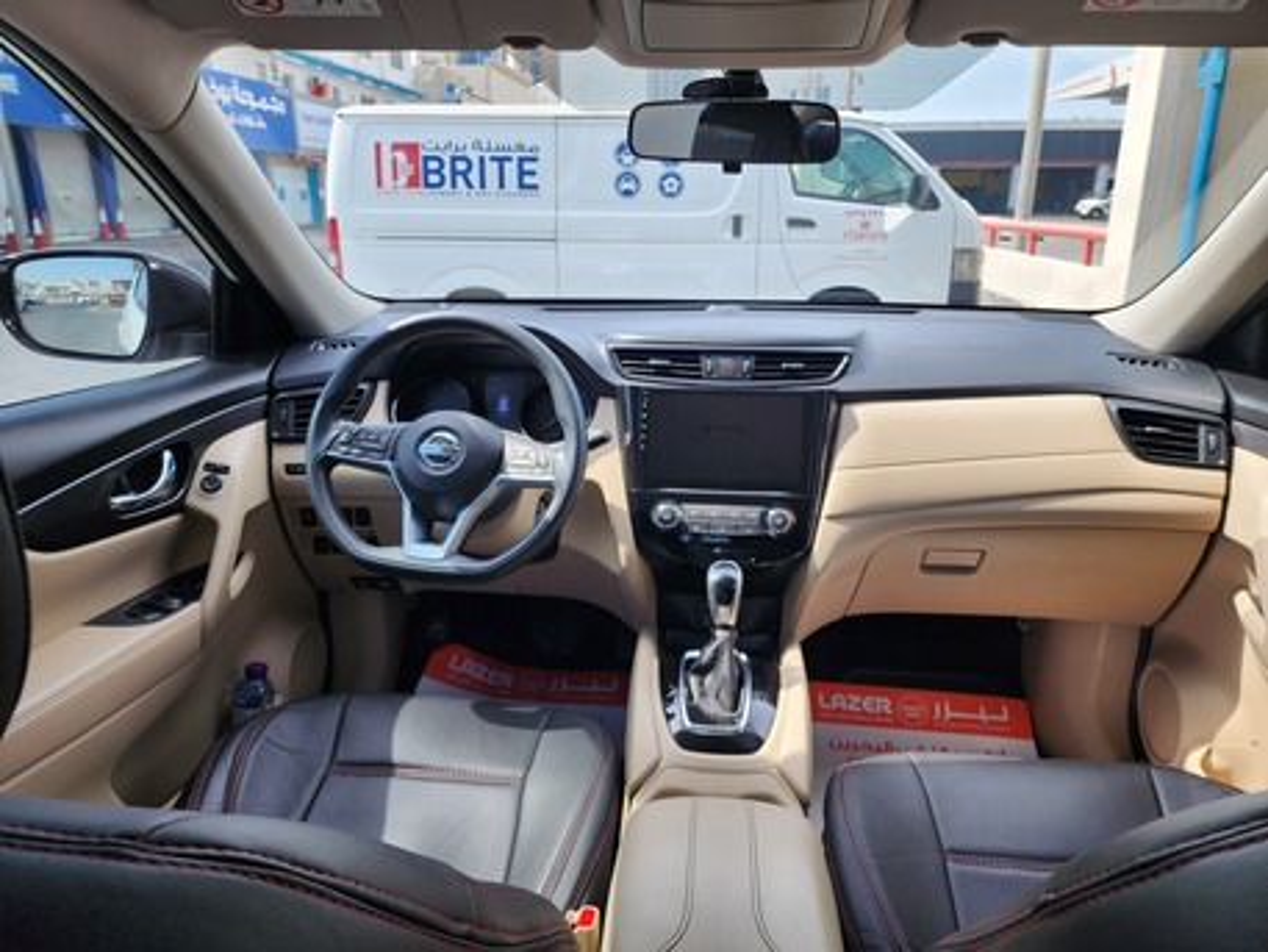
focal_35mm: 23
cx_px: 634
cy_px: 476
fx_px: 843
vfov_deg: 58.9
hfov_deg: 73.9
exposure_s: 1/219
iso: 12
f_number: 1.8
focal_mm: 6.4
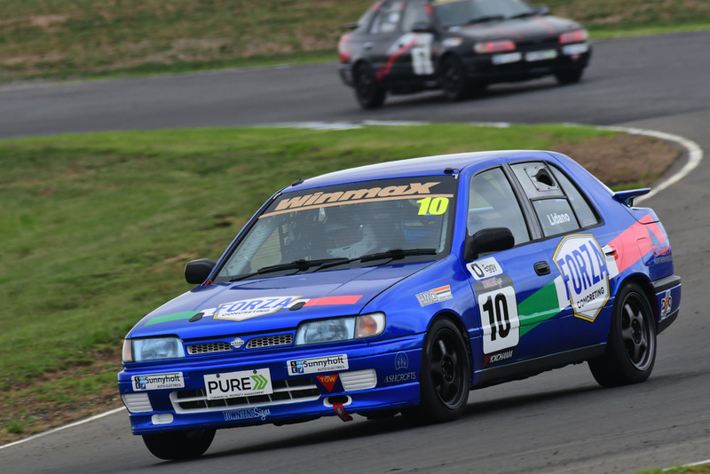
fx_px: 14796
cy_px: 237
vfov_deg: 1.8
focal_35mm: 750
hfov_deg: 2.7
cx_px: 355
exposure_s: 1/640
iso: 500
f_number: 10
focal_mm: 500
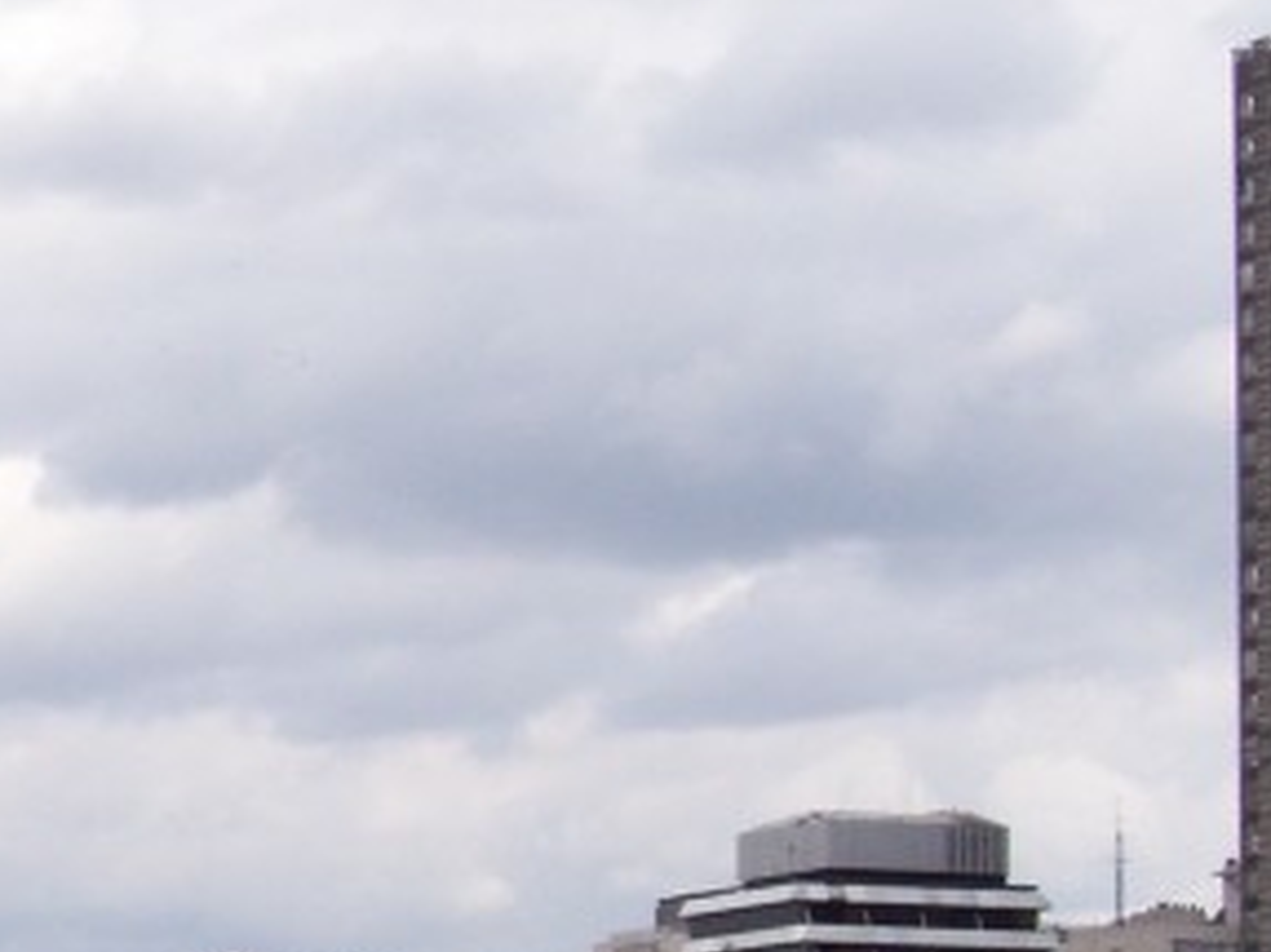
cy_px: 824
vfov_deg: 8.2
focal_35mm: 181
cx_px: -443
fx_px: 6643
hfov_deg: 10.7
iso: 80
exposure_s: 1/224
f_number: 6.8
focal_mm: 10.8
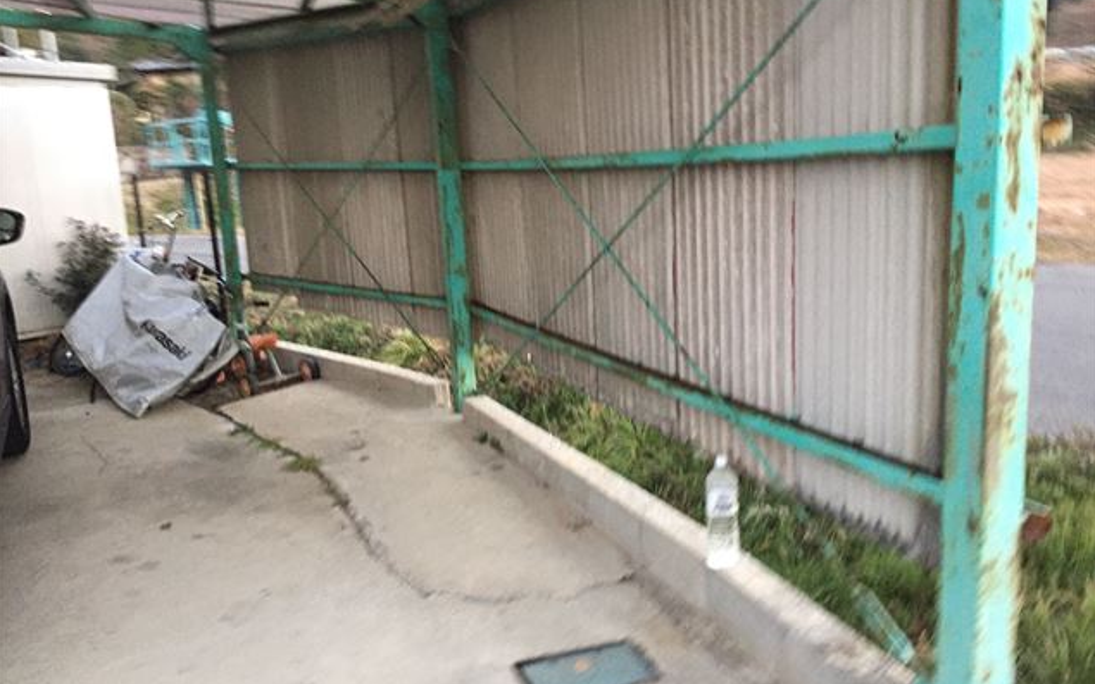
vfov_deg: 40.6
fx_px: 925
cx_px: 548
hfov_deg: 61.2
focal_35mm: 31
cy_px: 312
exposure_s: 1/30
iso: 200
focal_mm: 4.15
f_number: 2.2
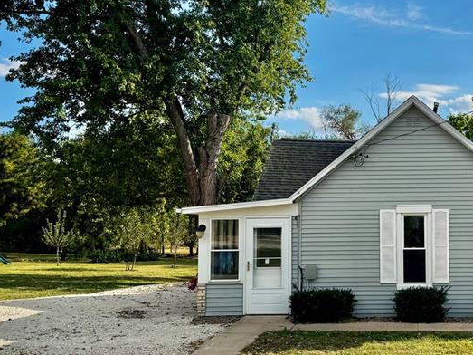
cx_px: 394
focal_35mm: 47
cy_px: 191
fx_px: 642
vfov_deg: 30.9
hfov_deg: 38.5
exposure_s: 1/4049
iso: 80
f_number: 1.78
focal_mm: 6.76
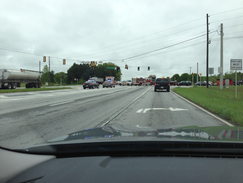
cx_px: 122
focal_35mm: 33
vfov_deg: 42.9
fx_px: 232
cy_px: 92
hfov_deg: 55.4
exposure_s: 1/775
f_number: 2.4
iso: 50
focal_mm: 4.13
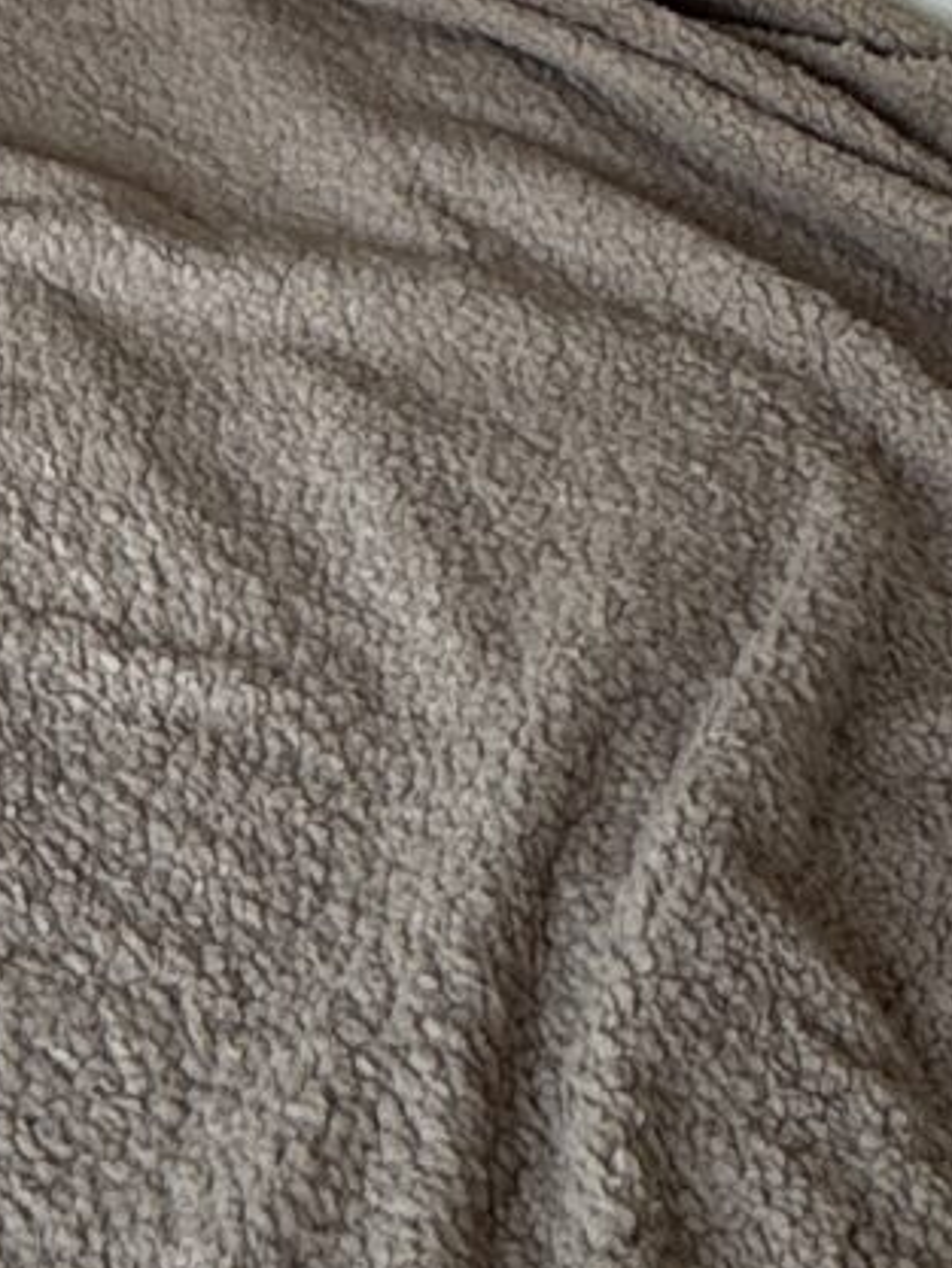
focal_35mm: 86
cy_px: -1365
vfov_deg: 16.5
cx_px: -484
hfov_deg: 15.8
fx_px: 3152
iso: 50
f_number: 2.2
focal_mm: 2.22
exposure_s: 1/99
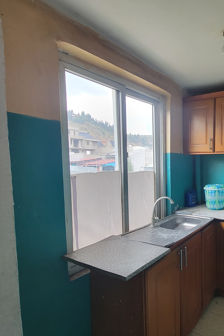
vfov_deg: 81.1
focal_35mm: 21
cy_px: 177
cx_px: 196
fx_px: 196
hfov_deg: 53.1
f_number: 2.2
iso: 125
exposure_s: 1/60
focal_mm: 2.2
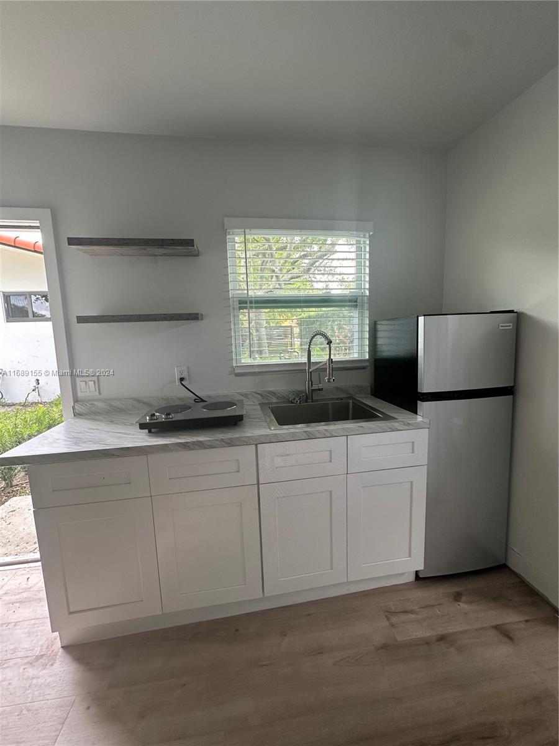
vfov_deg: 102.1
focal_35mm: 14
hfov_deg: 85.7
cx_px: 280
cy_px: 373
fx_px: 301
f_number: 2.2
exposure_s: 1/99
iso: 100
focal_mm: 2.22
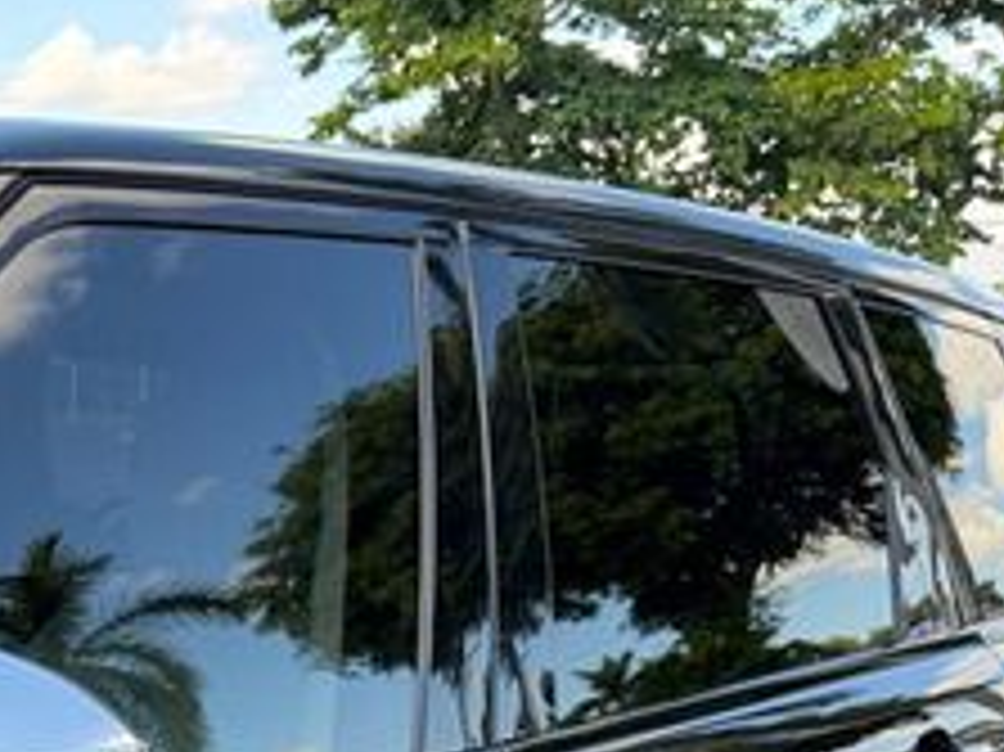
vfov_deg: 19.2
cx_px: -9
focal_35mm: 69
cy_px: 1049
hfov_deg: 26.6
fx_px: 2000
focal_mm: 6.76
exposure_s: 1/571
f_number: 1.78
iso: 100
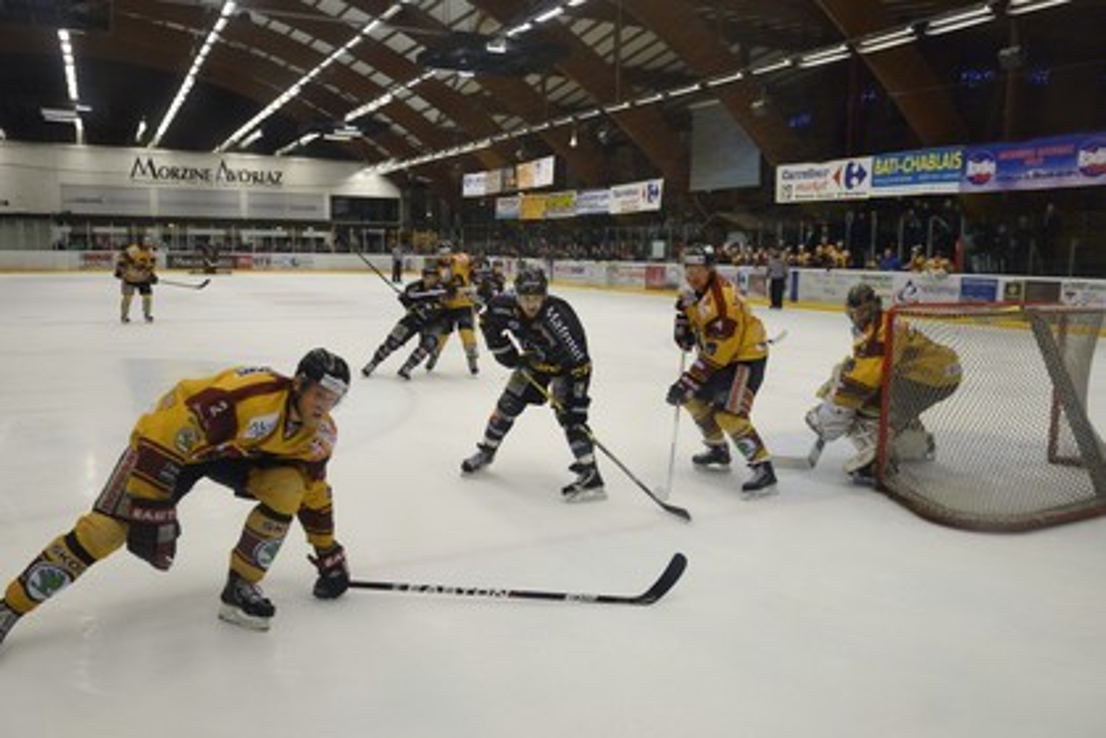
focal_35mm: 28
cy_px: 369
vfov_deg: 46.4
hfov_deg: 65.5
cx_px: 553
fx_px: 860
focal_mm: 28
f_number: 5
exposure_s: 1/800
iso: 3200
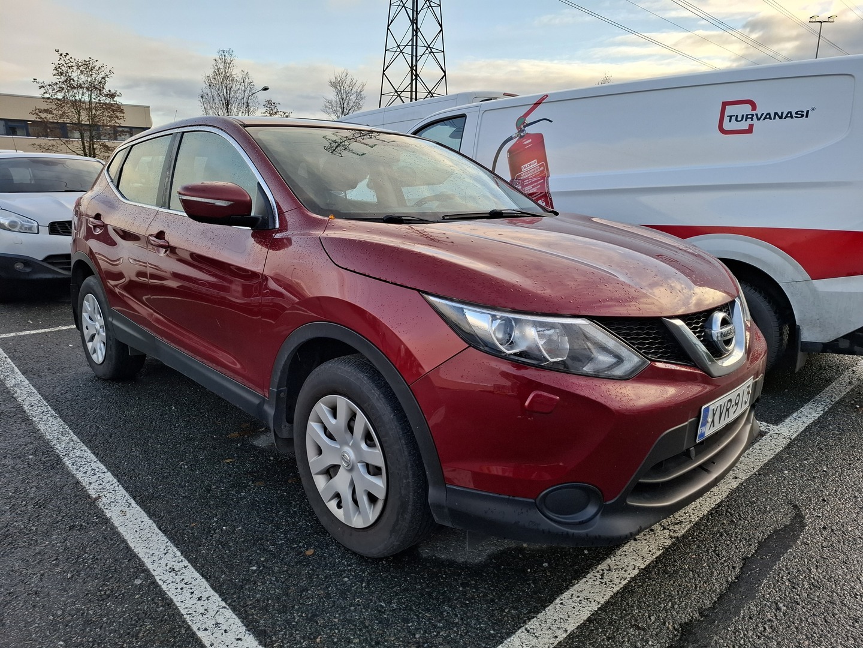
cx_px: 432
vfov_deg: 58.9
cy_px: 324
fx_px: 573
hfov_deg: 73.9
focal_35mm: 23
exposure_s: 1/340
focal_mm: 5.54
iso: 50
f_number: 1.8
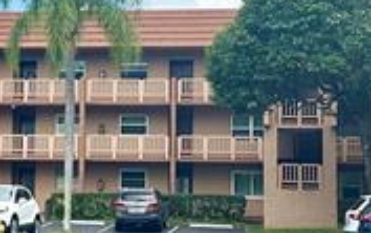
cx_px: 61
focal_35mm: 115
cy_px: 103
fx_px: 1164
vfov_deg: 11.4
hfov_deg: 17.9
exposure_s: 1/3058
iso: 80
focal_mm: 6.86
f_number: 1.78
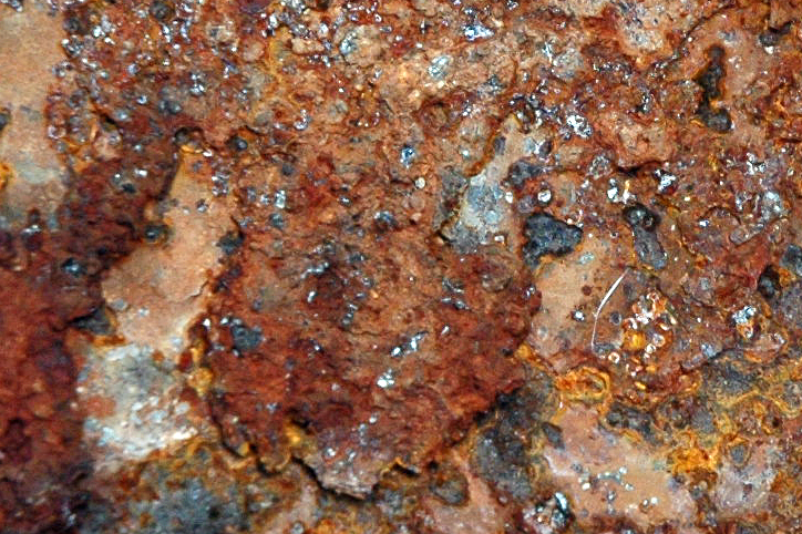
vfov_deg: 3.2
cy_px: 243
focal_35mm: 436
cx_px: 921
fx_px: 9708
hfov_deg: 4.7
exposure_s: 1/320
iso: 800
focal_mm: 70
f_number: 9
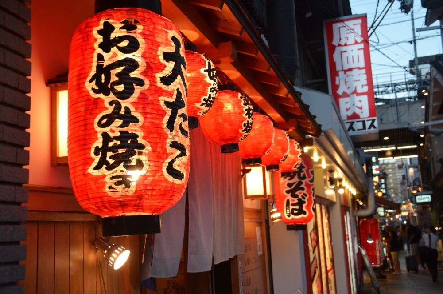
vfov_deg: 31.7
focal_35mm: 42
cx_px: 222
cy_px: 147
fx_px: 516
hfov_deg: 46.5
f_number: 4.5
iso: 400
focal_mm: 28
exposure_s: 1/80
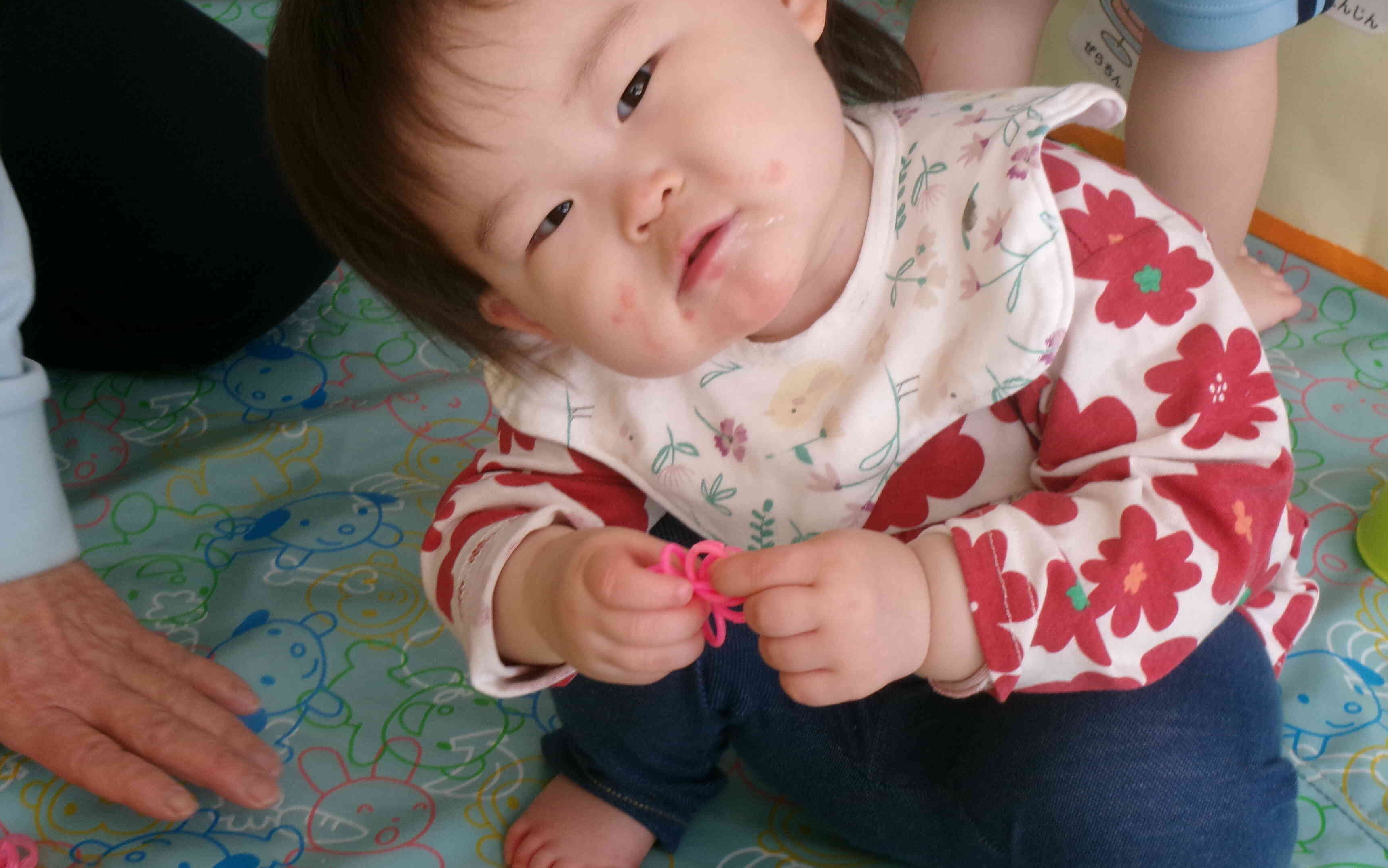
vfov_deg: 18.1
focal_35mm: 72
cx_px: 668
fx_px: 2724
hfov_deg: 28.6
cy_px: 393
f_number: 5.2
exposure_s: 1/125
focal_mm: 11.5
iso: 190
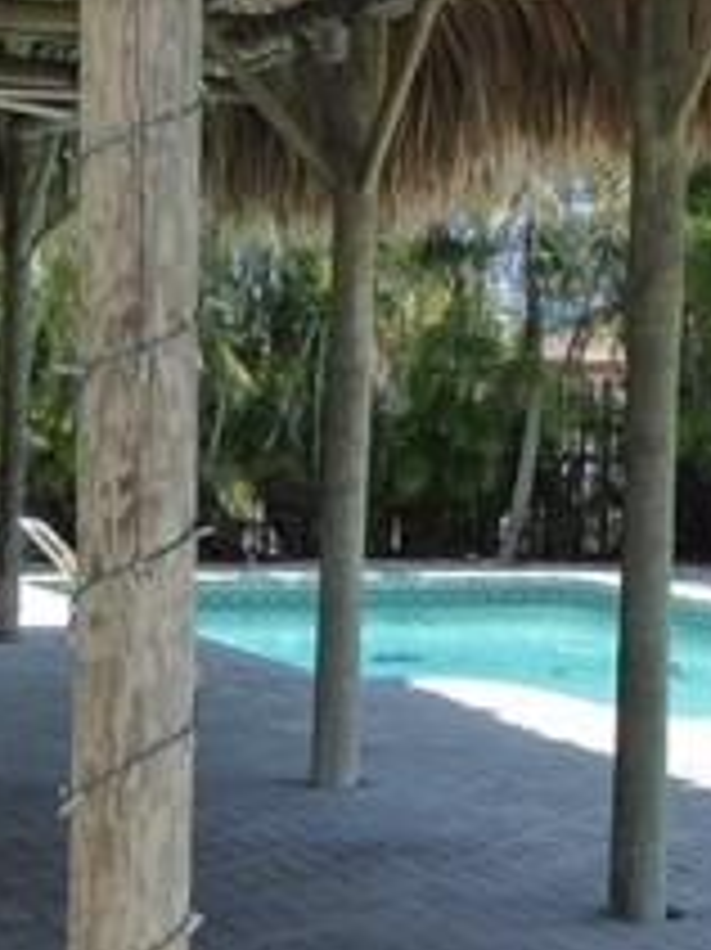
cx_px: 882
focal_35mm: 88
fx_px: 2412
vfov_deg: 22.3
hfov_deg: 16.0
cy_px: 482
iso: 200
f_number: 3.5
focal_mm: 5
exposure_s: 1/500
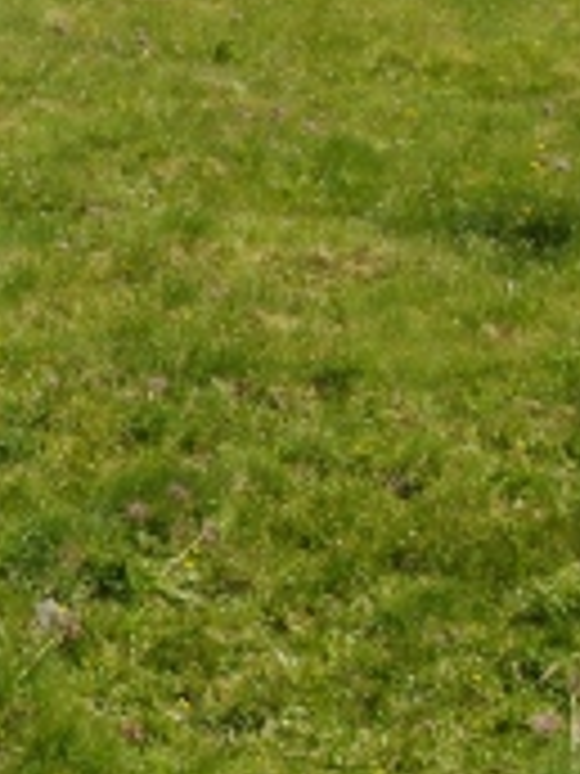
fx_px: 2703
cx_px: -391
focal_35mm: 121
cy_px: 423
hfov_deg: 11.5
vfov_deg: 16.3
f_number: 7.1
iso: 100
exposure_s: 1/200
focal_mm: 18
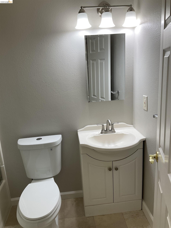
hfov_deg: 48.2
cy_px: 114
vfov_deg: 61.7
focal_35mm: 29
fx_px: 191
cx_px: 86
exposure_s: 1/120
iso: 32
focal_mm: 3
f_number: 1.8
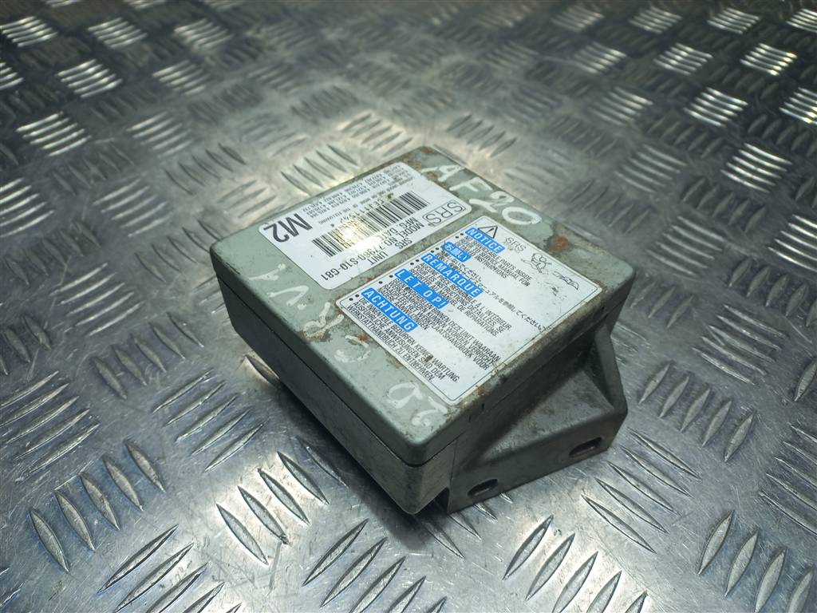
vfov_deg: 54.9
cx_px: 408
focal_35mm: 25
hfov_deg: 69.4
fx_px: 590
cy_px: 306
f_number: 1.8
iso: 32
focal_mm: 4.6
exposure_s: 1/100
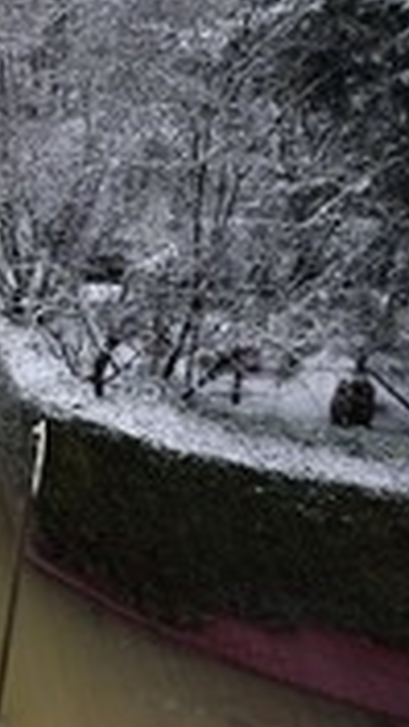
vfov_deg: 34.8
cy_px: 302
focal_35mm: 60
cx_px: -331
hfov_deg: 16.6
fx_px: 1157
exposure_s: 1/8
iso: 400
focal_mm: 24
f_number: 6.3
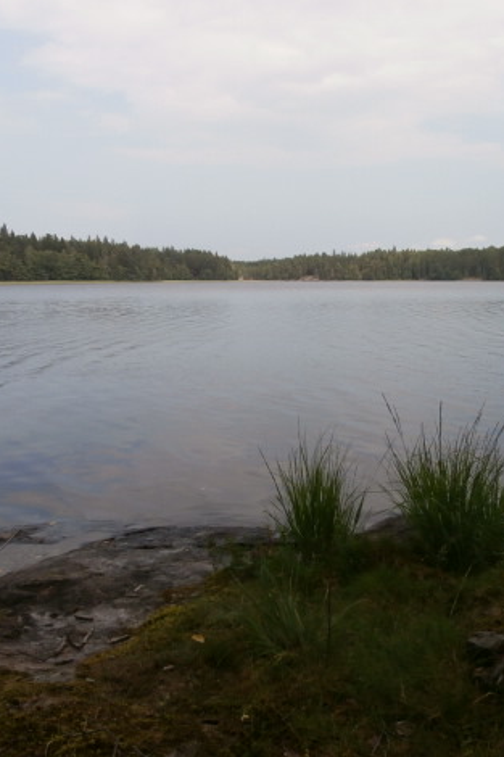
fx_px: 714
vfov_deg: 55.8
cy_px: 383
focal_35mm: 34
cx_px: 346
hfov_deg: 38.3
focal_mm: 4.2
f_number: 7.9
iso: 100
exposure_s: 1/200
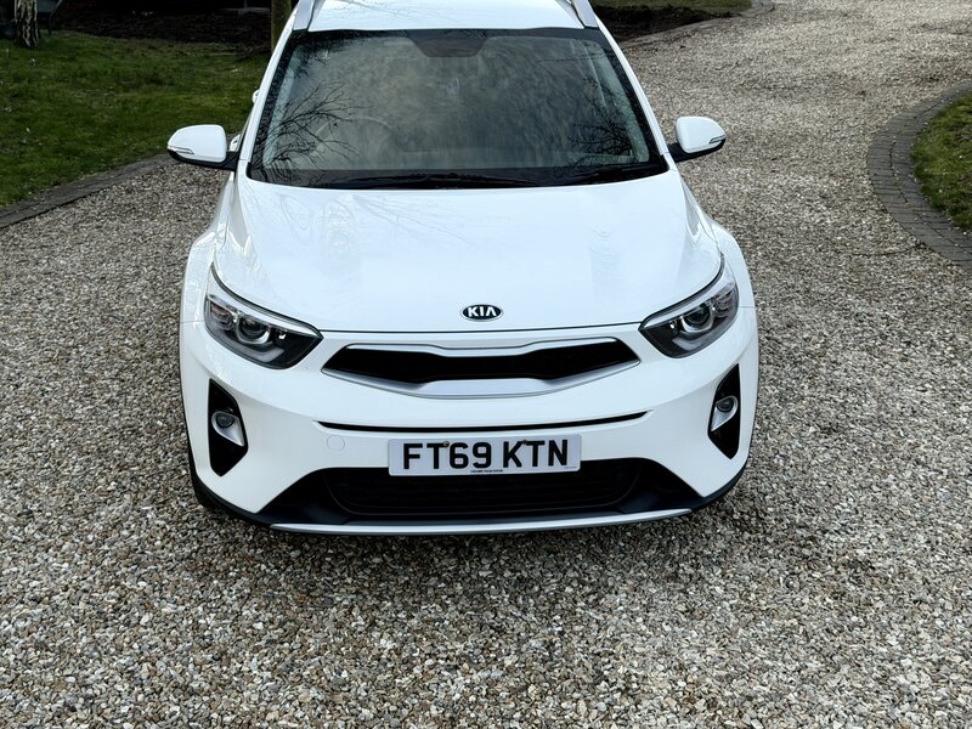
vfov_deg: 30.3
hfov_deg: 39.7
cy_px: 364
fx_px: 1348
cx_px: 486
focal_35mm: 48
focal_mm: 6.76
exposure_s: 1/121
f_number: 1.78
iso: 64
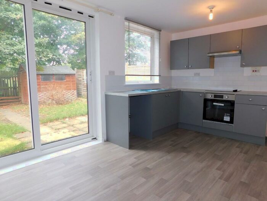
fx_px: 177
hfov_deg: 73.9
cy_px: 100
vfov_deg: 58.9
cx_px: 134
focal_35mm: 23
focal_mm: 4
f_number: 3
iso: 125
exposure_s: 1/60
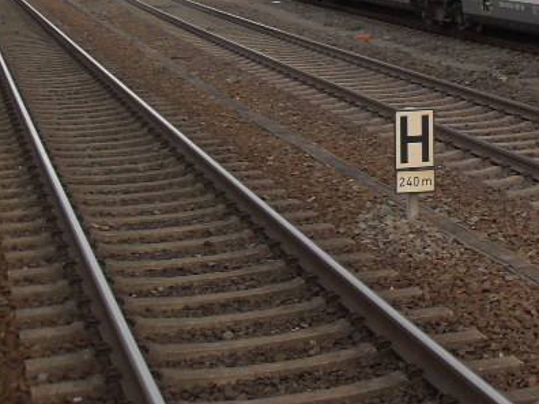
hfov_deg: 20.7
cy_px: -106
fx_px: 1370
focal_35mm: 88
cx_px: 662
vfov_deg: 16.0
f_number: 2.8
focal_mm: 6.3
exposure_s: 1/125
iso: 80
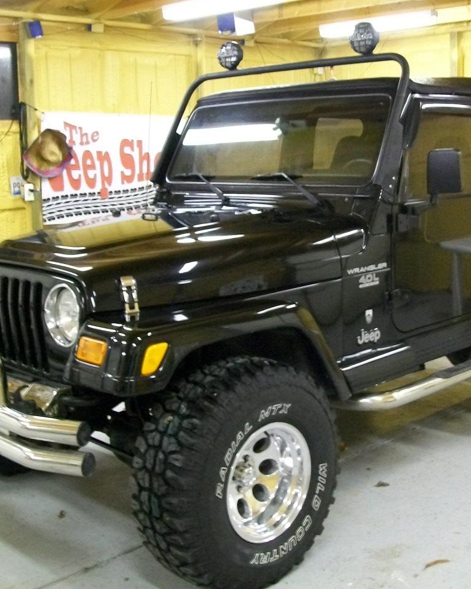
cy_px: 294
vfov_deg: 39.5
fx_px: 819
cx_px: 270
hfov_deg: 32.0
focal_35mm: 47
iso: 200
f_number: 2.7
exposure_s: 1/8
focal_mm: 6
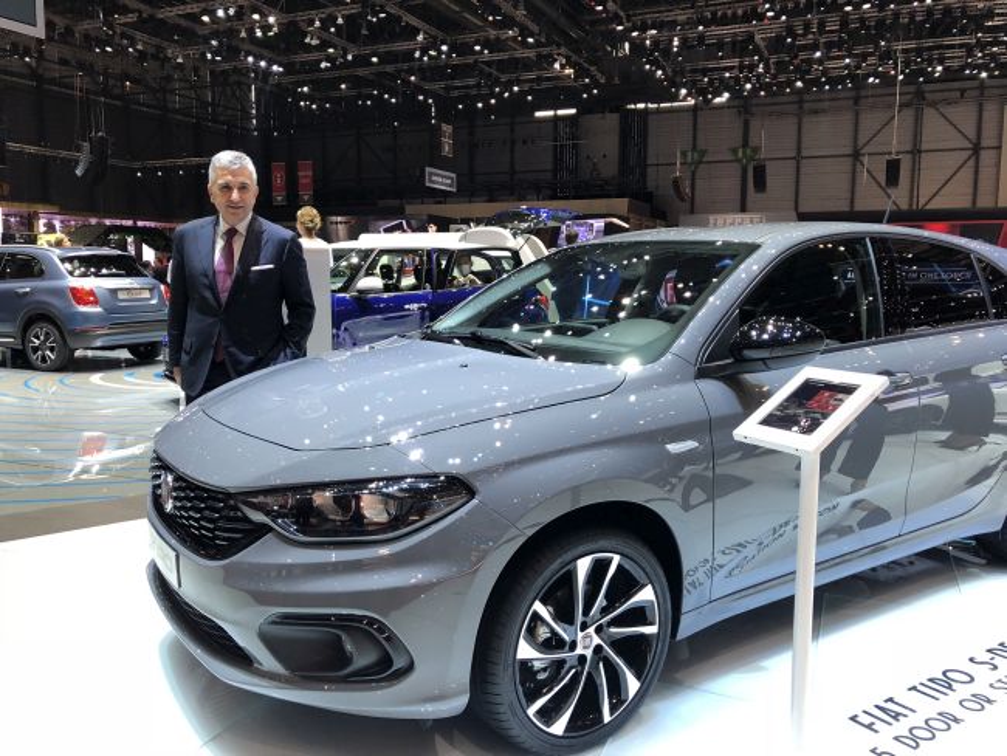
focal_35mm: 28
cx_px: 504
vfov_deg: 49.8
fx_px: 815
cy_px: 378
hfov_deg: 63.4
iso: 40
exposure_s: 1/33
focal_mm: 3.99
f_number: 1.8
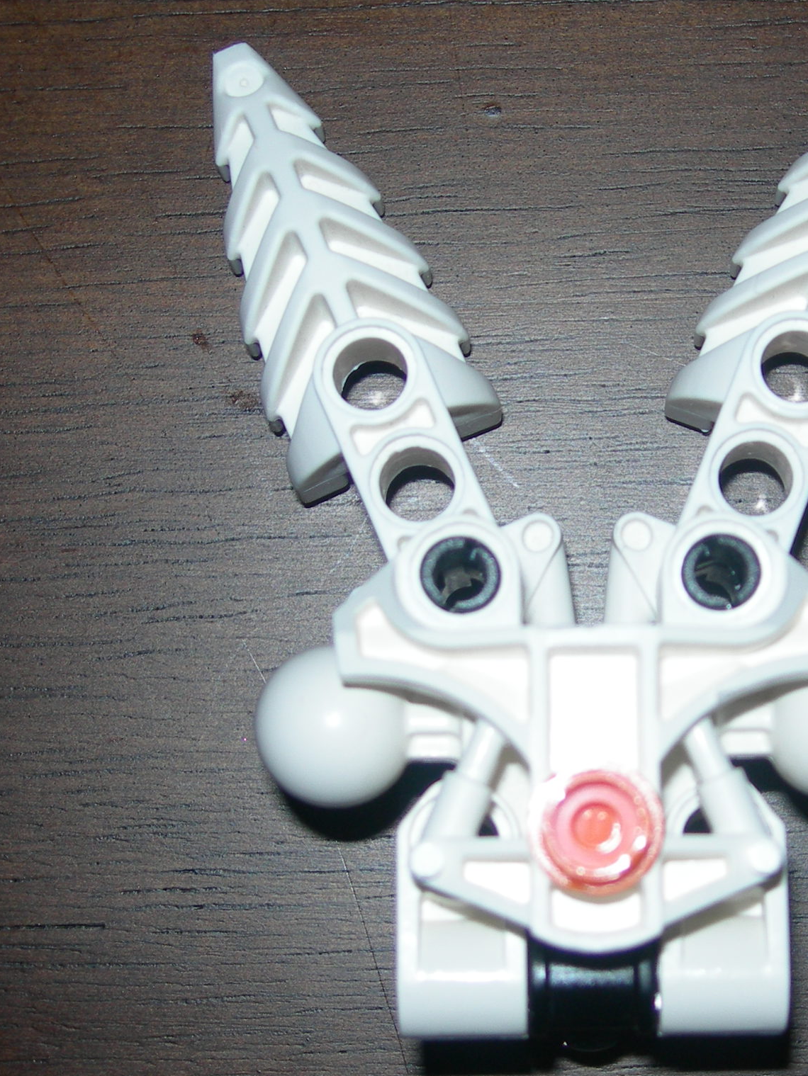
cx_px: 655
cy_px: 591
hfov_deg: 16.8
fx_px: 2707
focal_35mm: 87
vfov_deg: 22.5
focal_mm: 10.6
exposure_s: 1/60.1
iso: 50
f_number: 3.2
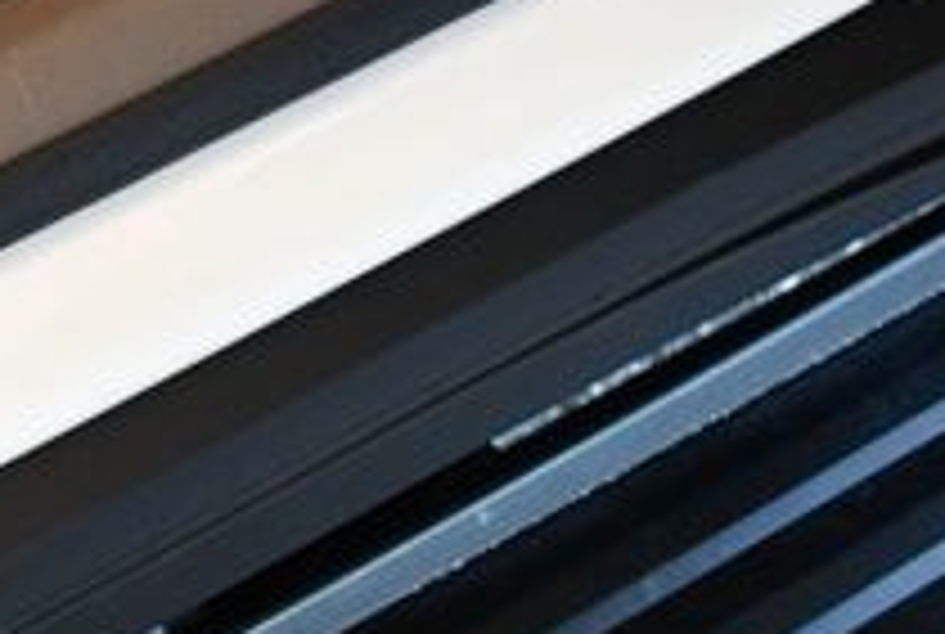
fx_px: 3525
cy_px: -216
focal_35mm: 134
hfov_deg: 14.9
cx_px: -90
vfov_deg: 10.1
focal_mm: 22
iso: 800
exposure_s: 1/250
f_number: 4
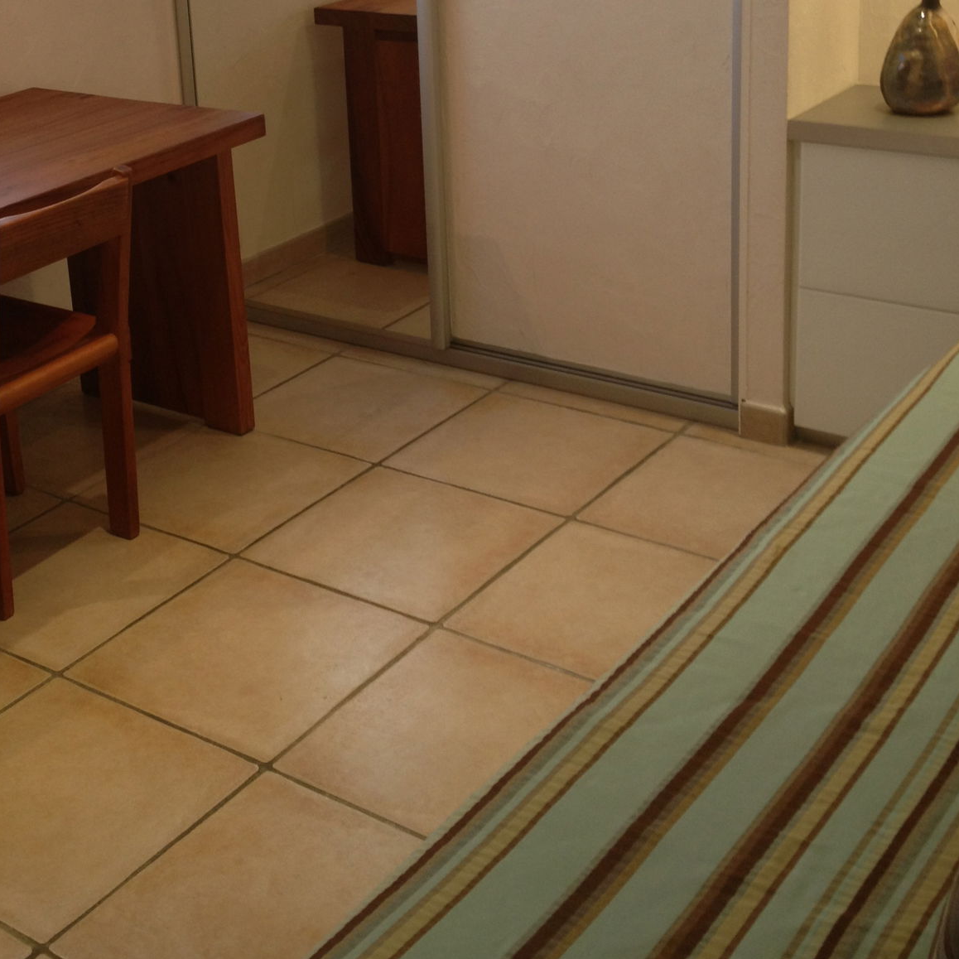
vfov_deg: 29.4
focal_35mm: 57
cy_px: 194
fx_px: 1787
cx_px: 301
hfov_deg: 29.8
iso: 50
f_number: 2.4
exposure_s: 1/20
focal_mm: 4.28
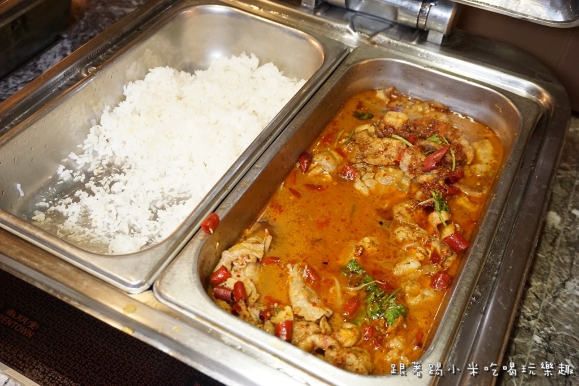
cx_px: 290
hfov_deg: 51.3
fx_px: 603
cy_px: 193
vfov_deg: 35.5
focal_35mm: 38
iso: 2000
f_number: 4.5
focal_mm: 25
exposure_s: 1/160
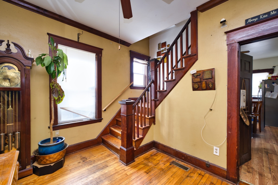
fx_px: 108
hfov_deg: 104.2
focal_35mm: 14
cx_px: 139
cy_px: 92
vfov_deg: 81.2
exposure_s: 1/6
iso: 100
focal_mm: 14
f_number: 2.8
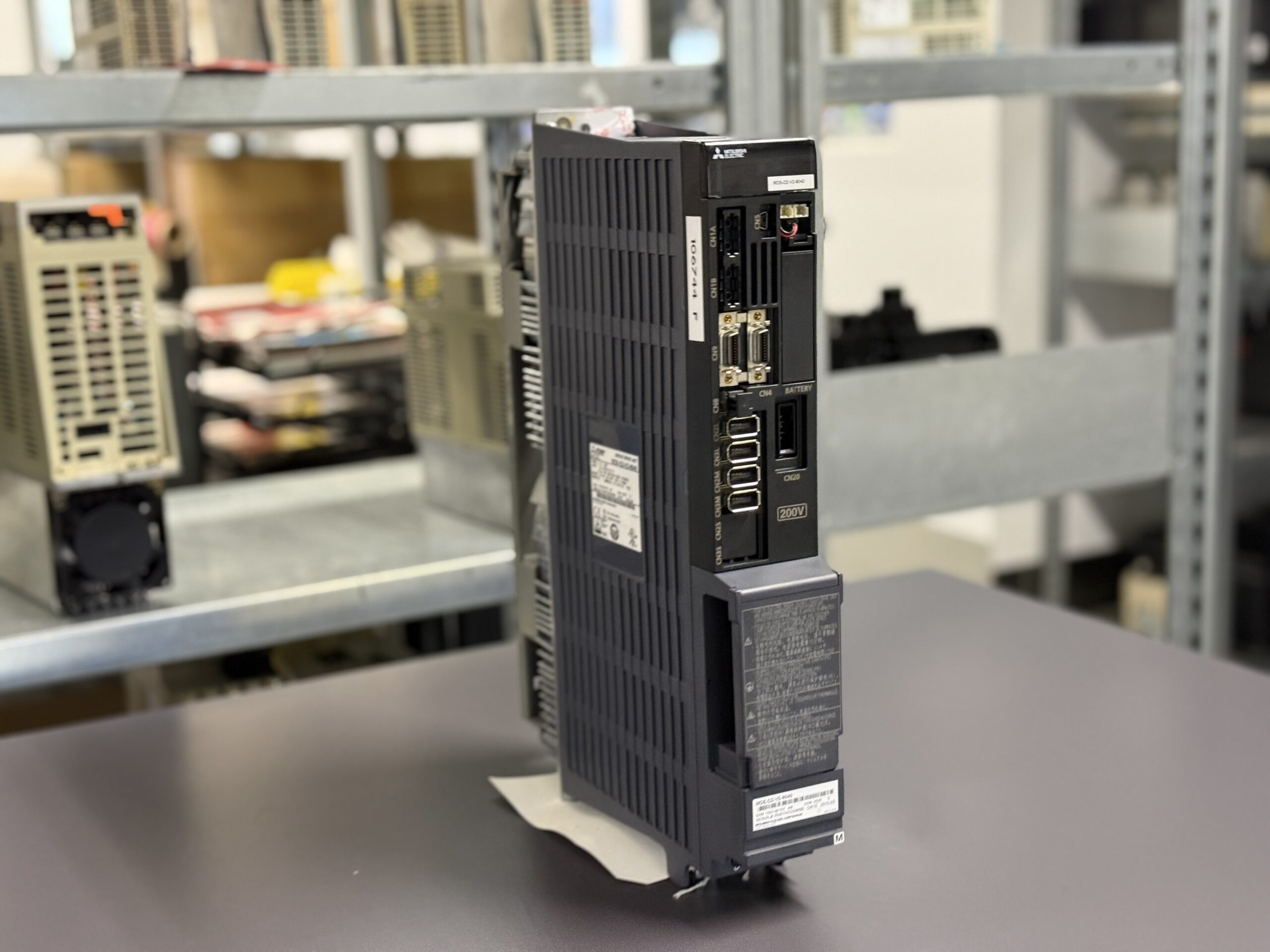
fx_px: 1761
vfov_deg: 30.3
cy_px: 476
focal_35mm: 48
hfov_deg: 39.7
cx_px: 635
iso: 250
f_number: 1.78
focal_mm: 6.76
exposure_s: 1/33
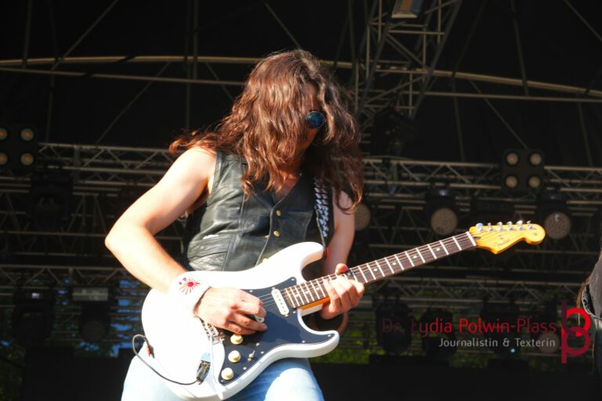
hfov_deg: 31.9
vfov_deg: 21.6
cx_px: 301
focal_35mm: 63
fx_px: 1053
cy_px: 200
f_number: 5
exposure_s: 1/100
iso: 100
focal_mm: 42
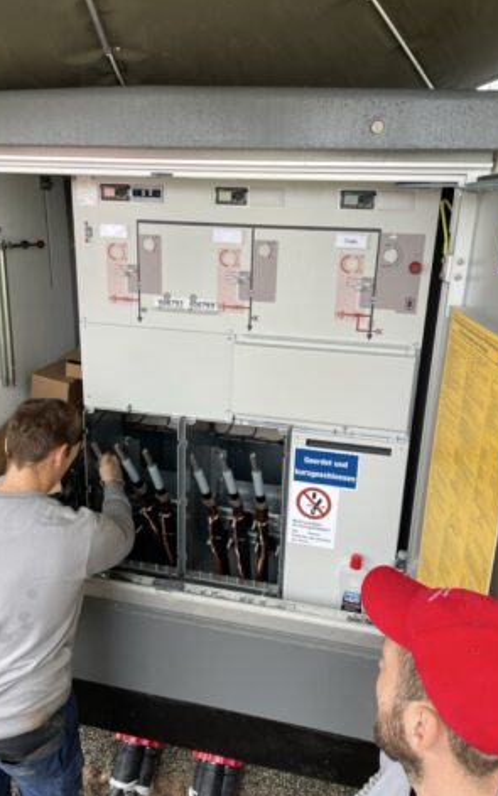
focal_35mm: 28
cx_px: 230
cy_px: 398
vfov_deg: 66.5
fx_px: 608
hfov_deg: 44.5
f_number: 1.6
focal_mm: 4.2
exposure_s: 1/121
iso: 80
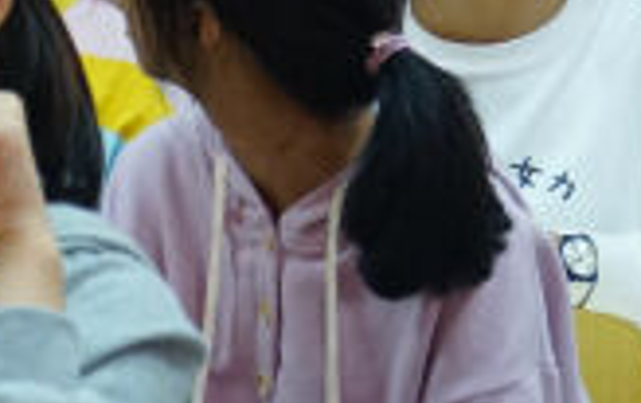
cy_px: -333
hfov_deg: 5.3
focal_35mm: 387
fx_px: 6770
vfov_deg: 3.4
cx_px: -715
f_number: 4
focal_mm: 52
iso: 2500
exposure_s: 1/80
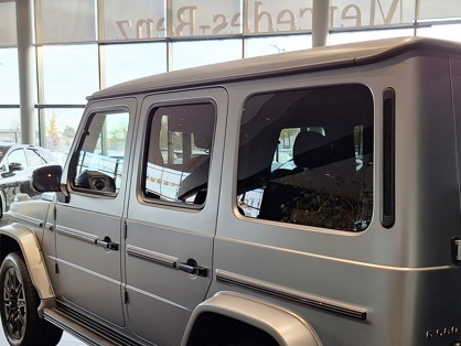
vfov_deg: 32.4
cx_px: 275
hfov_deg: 42.7
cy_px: 250
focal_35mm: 44
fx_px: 586
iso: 80
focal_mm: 5.54
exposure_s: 1/100
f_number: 1.8
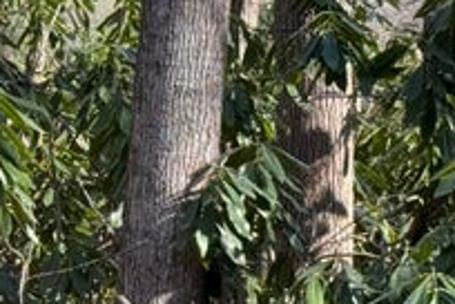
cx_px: 186
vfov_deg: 6.6
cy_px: 201
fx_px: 2641
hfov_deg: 9.8
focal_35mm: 209
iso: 80
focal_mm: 6.76
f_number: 1.78
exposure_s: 1/754
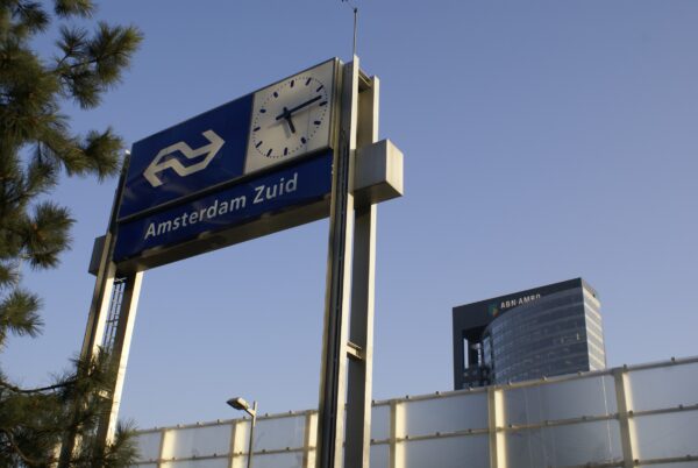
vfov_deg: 37.0
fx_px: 699
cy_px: 234
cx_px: 349
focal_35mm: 36
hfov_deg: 53.1
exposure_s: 1/80
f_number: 10
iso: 100
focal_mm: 24
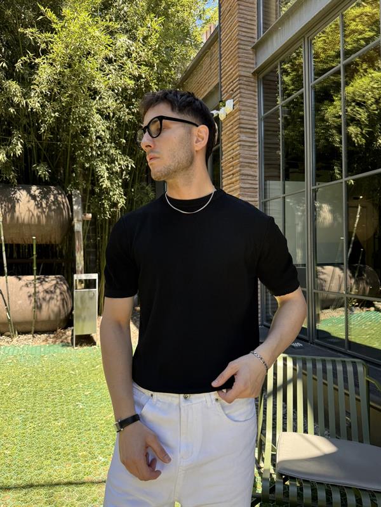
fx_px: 352
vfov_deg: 71.6
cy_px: 254
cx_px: 190
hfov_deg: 56.8
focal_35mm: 24
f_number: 1.78
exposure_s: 1/426
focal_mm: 6.76
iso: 100
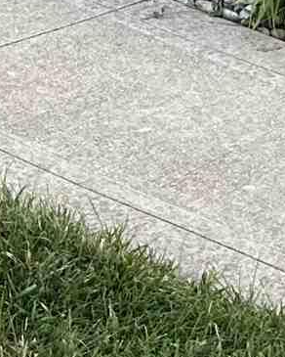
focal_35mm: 197
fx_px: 2077
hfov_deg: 7.5
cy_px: -716
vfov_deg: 8.3
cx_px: -274
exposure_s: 1/121
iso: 160
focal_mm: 6.86
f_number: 1.78
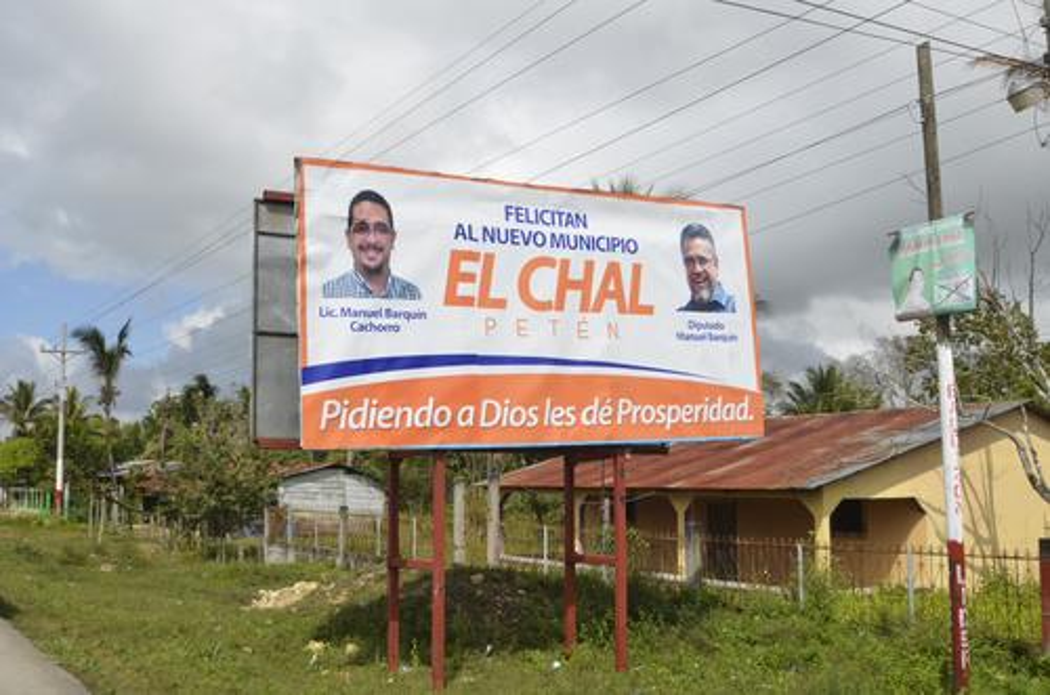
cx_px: 525
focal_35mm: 36
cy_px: 348
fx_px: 1048
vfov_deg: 36.7
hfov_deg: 53.2
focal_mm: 24
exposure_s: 1/320
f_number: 9
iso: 100
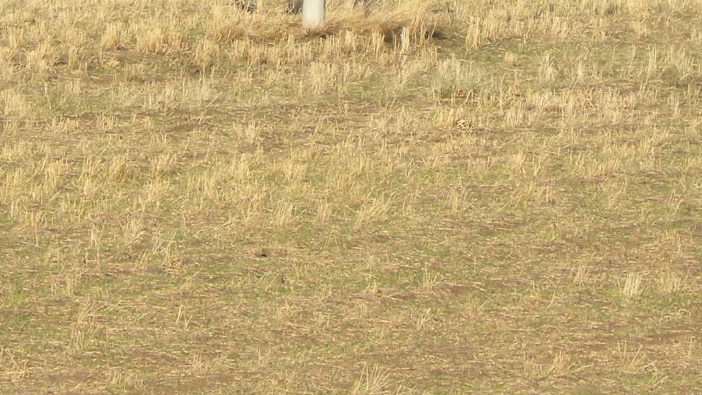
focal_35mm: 687
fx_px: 12788
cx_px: 277
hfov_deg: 3.1
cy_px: -143
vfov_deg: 1.8
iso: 64
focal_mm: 44
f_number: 6.3
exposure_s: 1/245
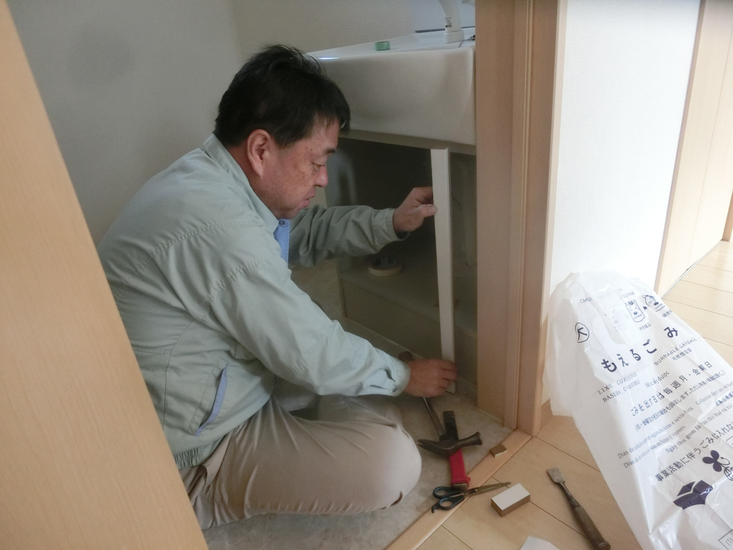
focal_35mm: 24
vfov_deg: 56.8
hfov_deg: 71.6
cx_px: 366
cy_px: 275
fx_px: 508
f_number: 3
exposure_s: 1/80
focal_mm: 4.24
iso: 400
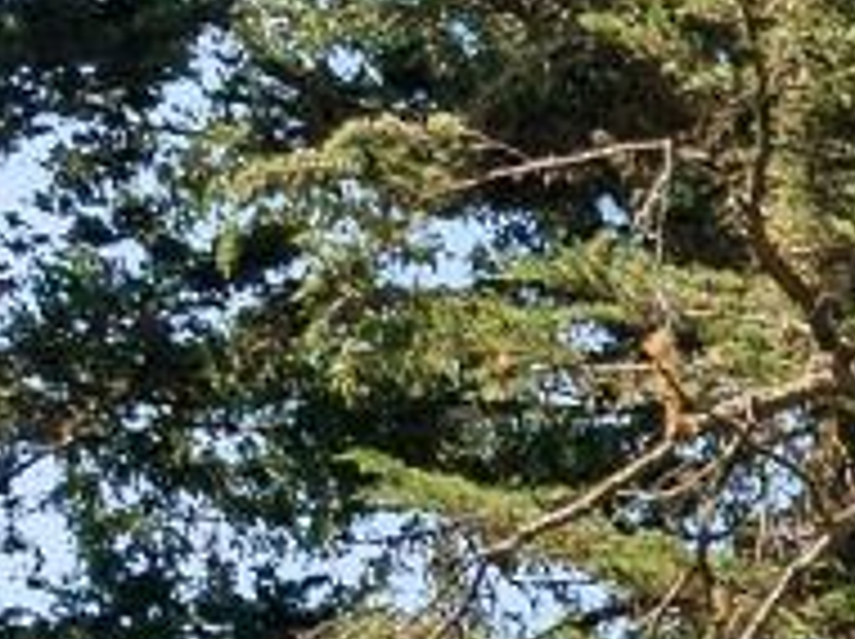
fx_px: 8437
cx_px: 2794
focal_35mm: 342
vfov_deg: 4.2
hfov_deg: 5.4
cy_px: 2097
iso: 400
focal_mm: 30
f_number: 9
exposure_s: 1/400
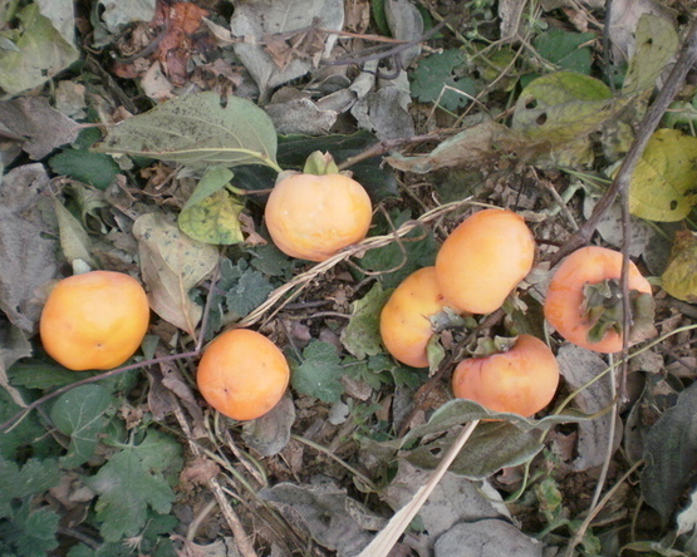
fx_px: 784
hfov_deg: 47.9
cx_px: 344
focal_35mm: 38
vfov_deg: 39.2
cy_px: 277
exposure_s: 1/250
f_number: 3.1
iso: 200
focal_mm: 6.3
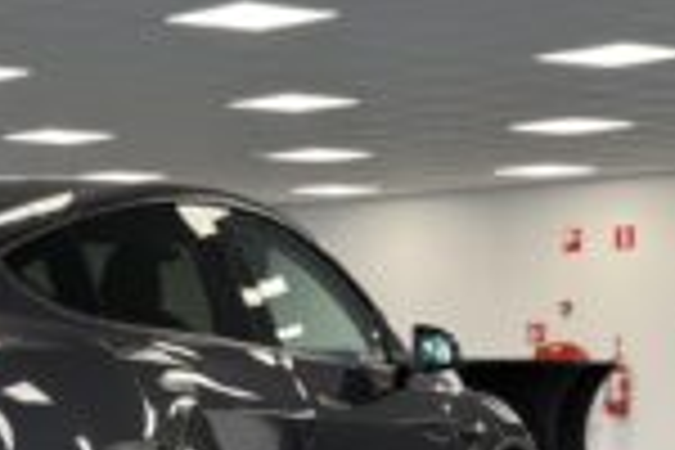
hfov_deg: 16.6
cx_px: -27
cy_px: 436
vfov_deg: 11.3
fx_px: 2250
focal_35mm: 120
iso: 100
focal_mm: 6.76
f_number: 1.78
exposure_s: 1/63
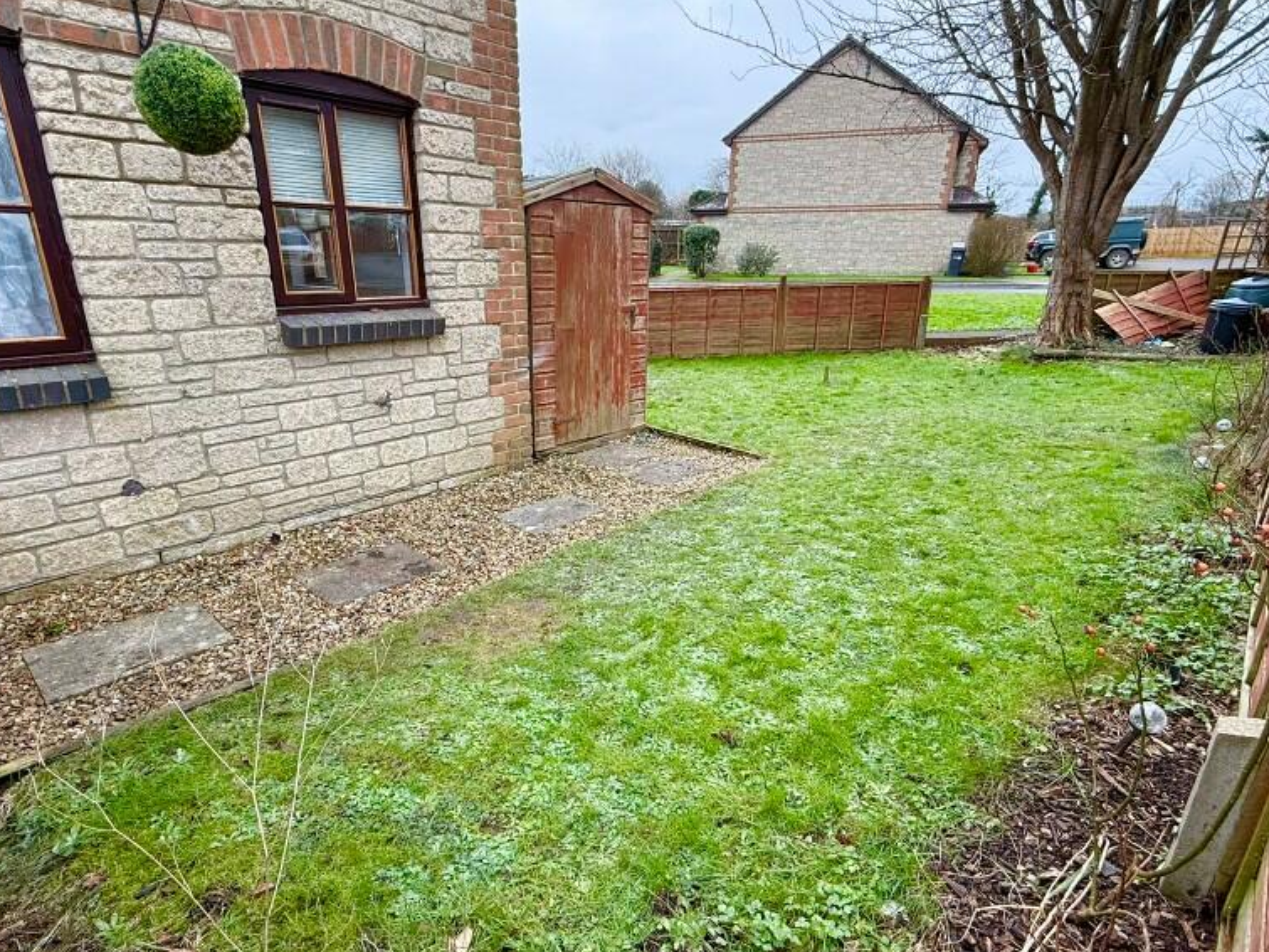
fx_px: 696
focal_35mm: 19
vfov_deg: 68.6
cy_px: 505
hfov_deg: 84.7
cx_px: 625
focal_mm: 2.22
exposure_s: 1/138
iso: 64
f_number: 2.2
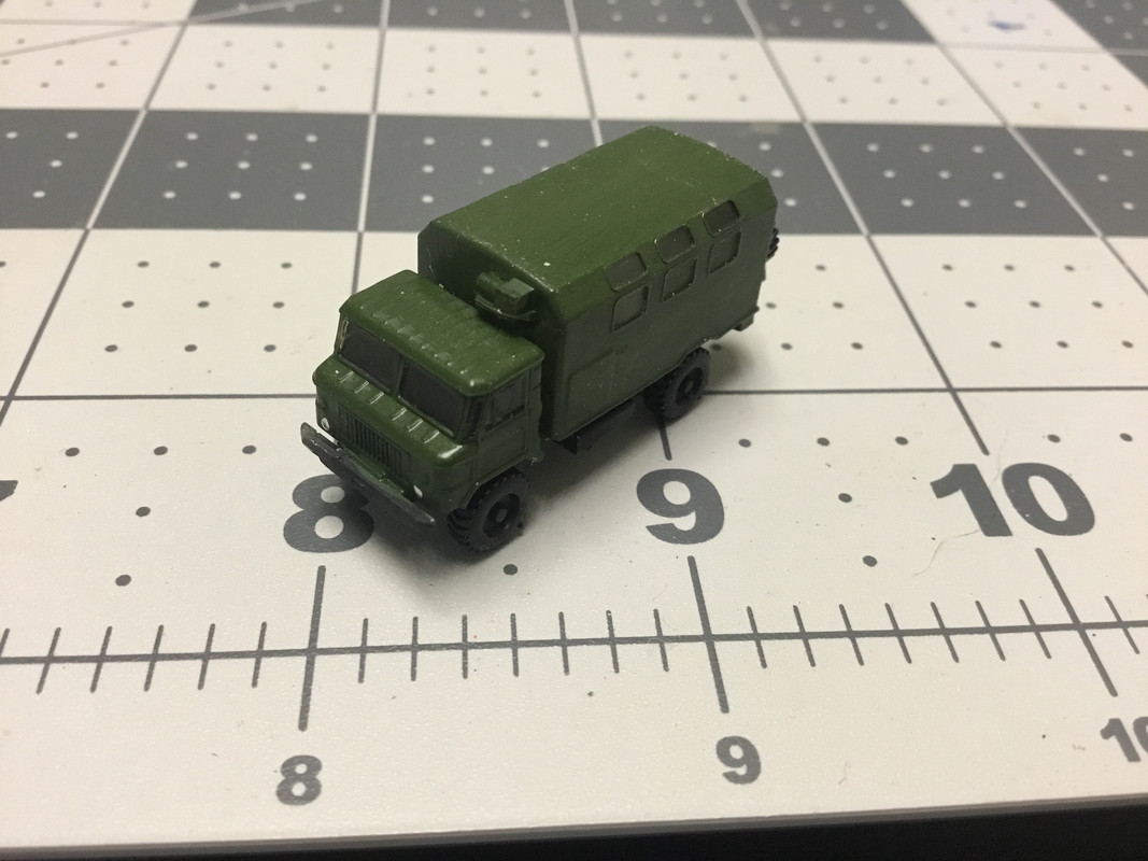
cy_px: 430
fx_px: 1028
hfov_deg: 58.4
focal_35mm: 31
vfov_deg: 45.4
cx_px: 574
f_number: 2.4
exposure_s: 1/30
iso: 125
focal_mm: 3.3
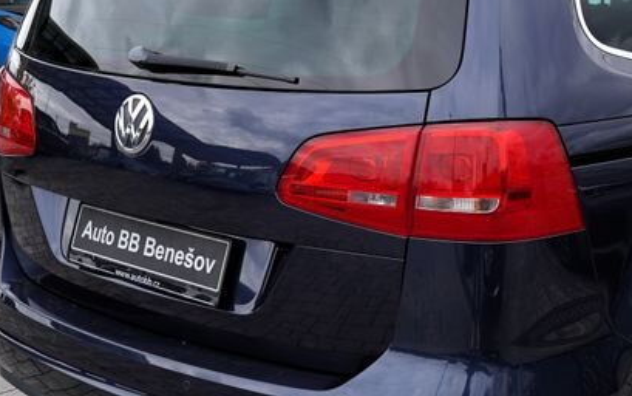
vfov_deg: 17.6
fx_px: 1275
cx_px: 511
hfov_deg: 27.3
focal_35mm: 74
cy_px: 157
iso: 100
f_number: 5.6
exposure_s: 1/125
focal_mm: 29
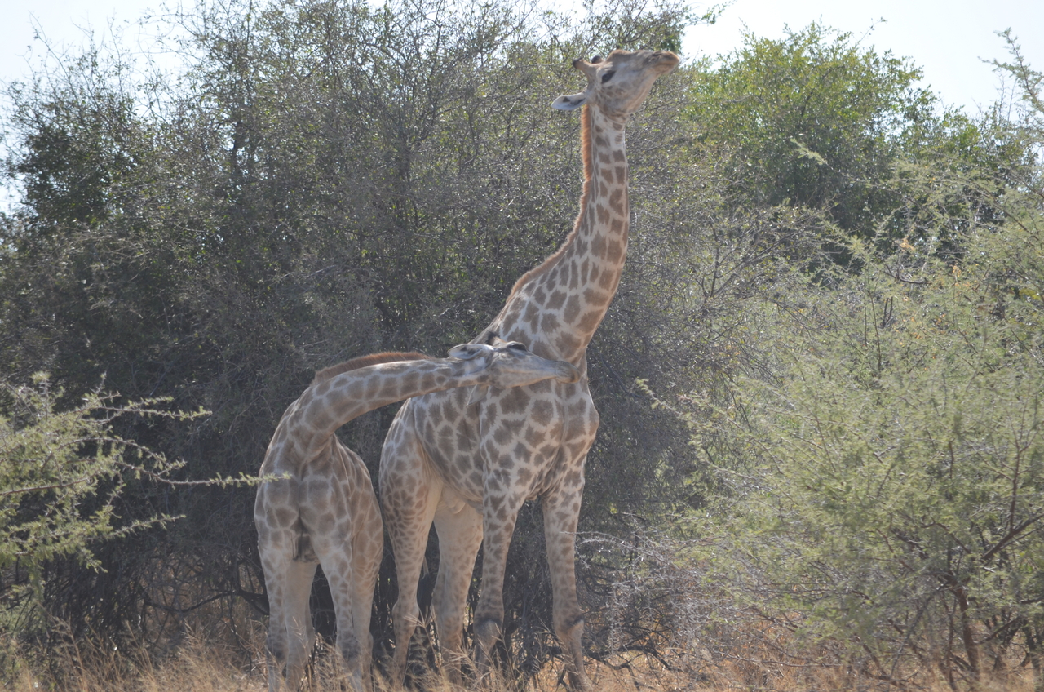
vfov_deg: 3.0
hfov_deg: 4.6
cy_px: 346
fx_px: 13024
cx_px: 522
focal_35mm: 450
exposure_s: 1/500
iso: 220
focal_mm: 300
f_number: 5.6
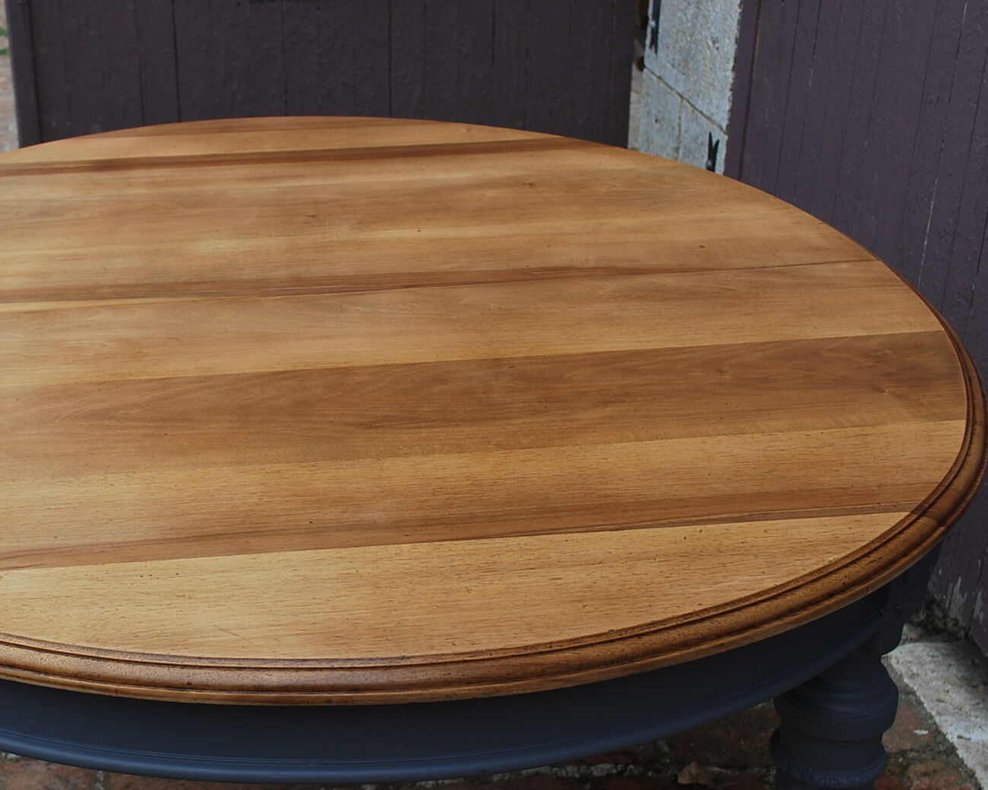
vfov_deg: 25.8
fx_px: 1725
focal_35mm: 59
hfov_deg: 31.5
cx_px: 280
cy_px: 469
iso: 100
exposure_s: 1/160
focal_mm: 28
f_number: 6.3
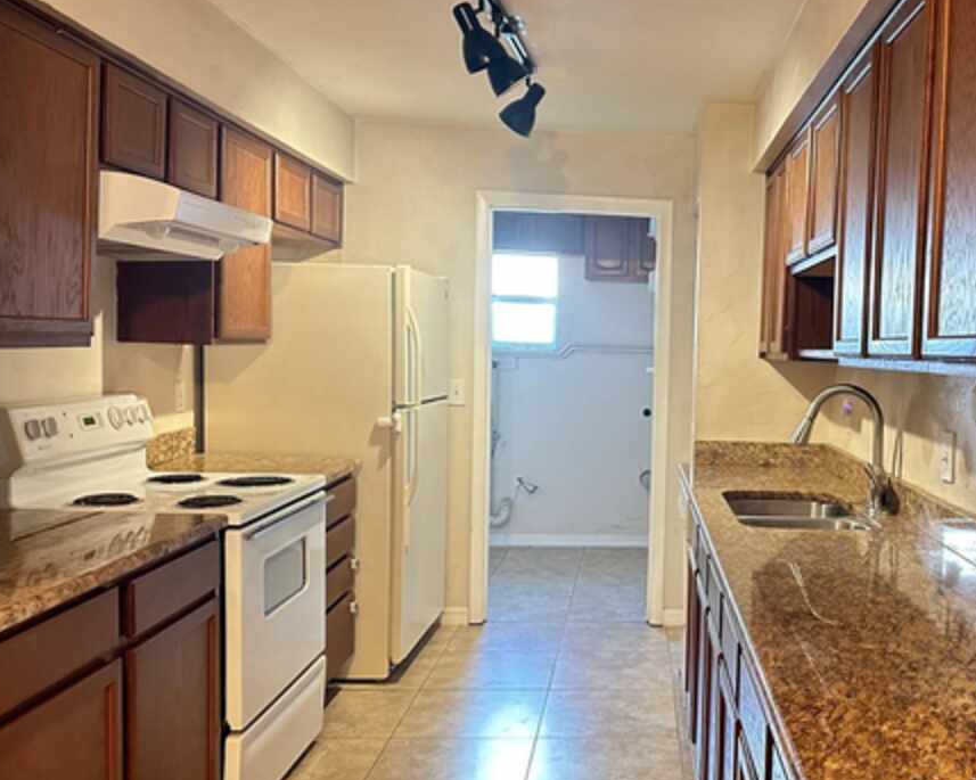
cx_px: 711
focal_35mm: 35
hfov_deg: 49.8
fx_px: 1011
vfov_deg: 42.2
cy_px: 404
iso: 800
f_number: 1.78
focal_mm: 6.86
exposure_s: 1/40
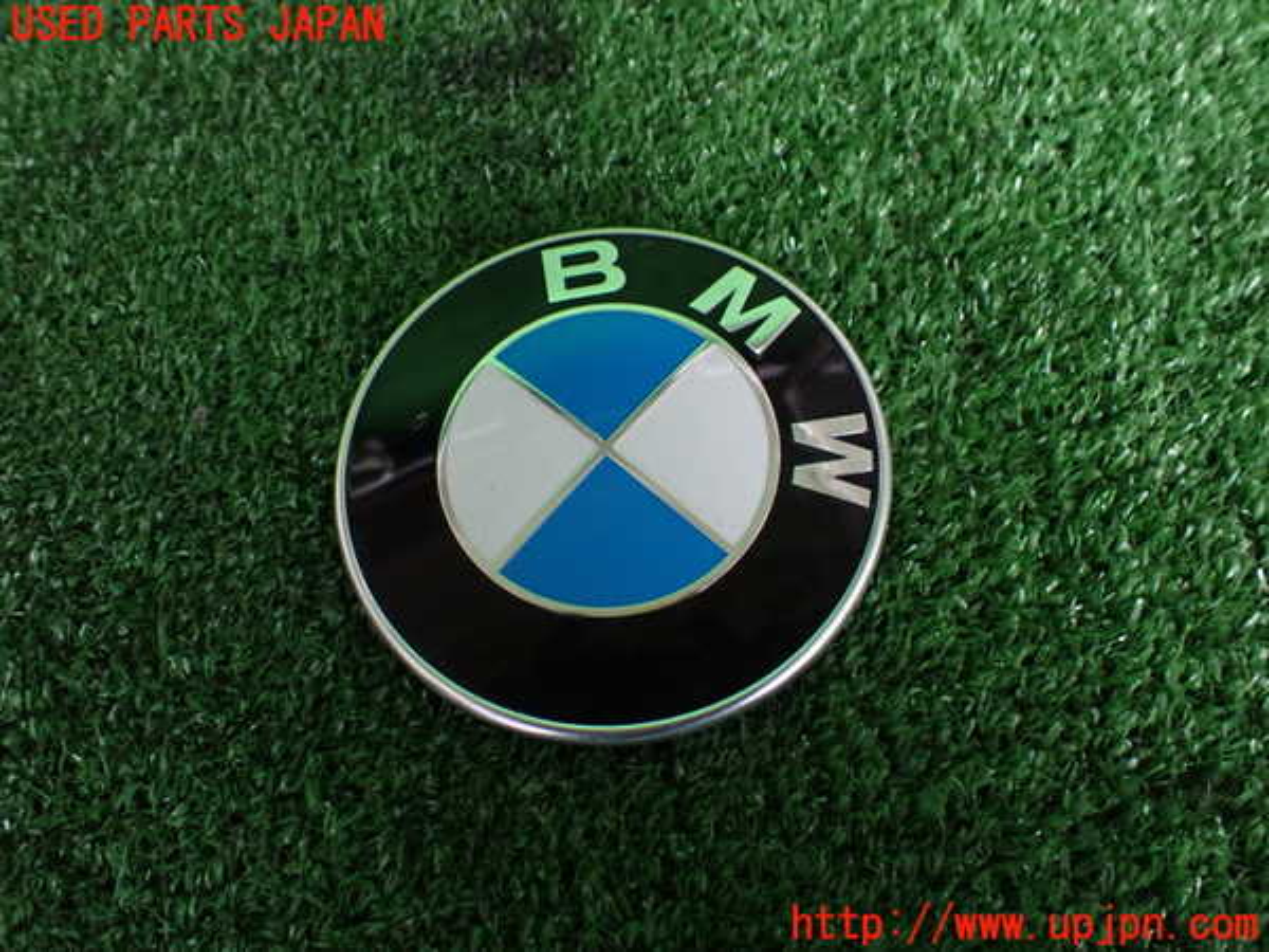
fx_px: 1100
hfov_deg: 60.0
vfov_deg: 46.8
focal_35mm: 30
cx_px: 634
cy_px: 476
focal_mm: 5.4
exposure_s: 1/40
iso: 800
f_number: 2.3
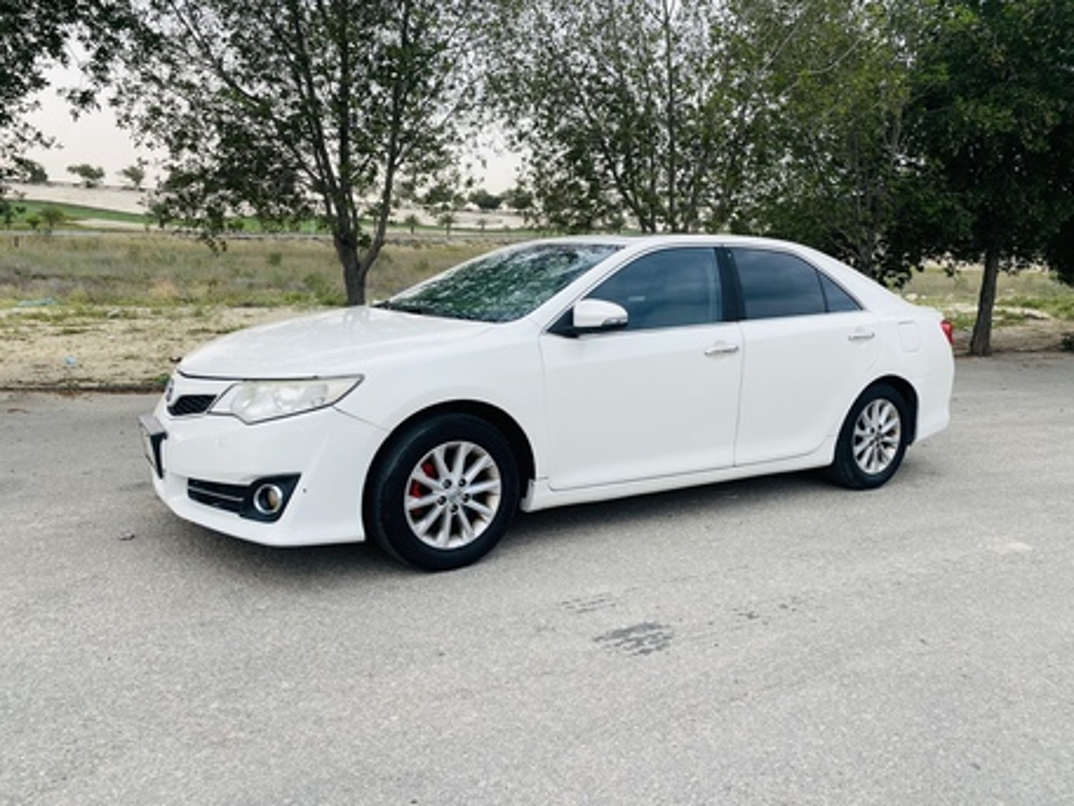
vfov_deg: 53.1
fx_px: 807
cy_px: 403
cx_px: 537
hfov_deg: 67.3
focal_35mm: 26
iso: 32
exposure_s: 1/1025
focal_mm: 4.25
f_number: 1.8
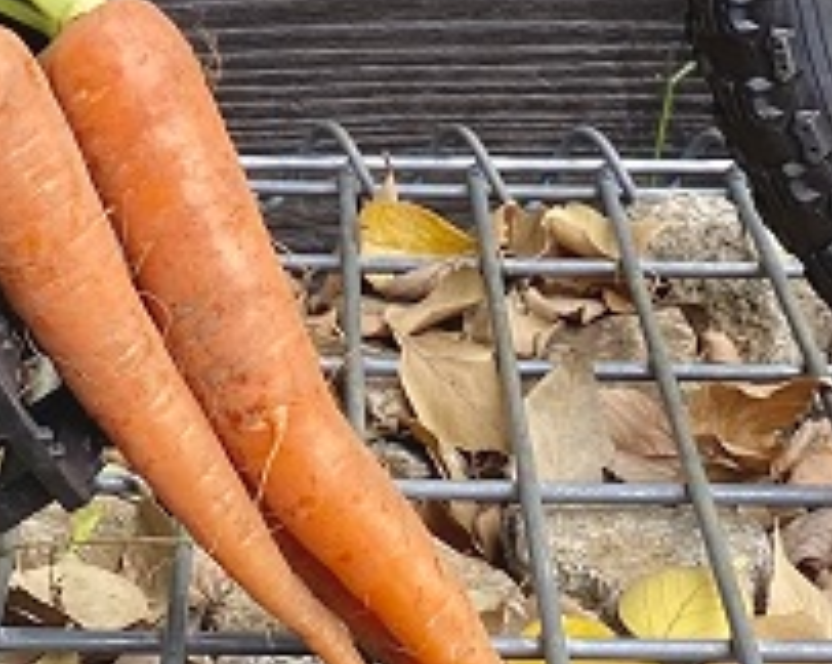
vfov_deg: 11.3
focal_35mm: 125
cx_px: 107
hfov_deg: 15.3
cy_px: -594
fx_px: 3075
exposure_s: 1/233
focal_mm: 4.25
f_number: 1.8
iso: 32
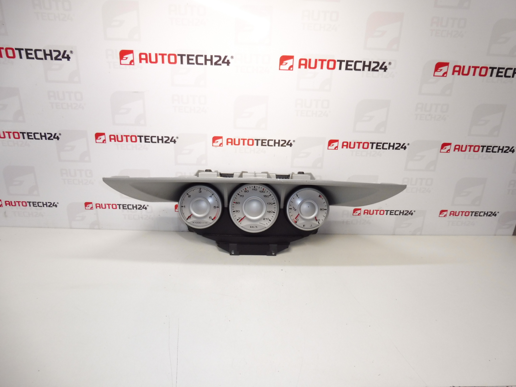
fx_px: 373
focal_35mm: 25
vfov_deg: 54.9
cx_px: 258
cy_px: 194
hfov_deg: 69.4
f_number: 3.5
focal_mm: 4.4
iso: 200
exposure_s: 1/100
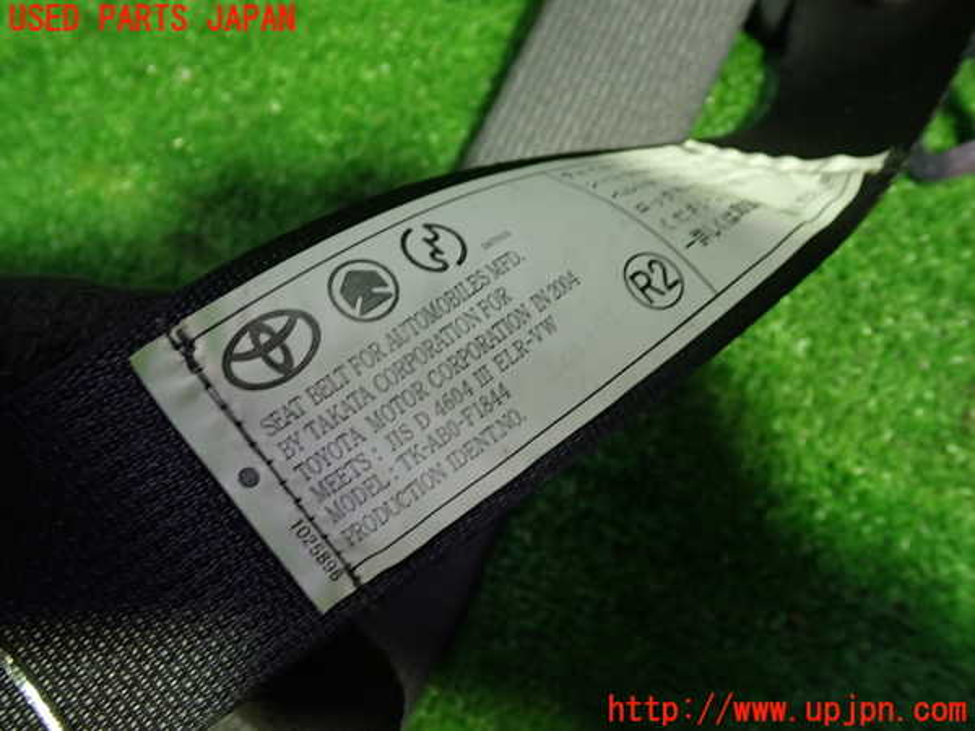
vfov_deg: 46.8
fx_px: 845
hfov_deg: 60.0
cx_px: 488
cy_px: 366
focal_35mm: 30
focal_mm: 5.4
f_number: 2.3
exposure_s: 1/30
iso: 320
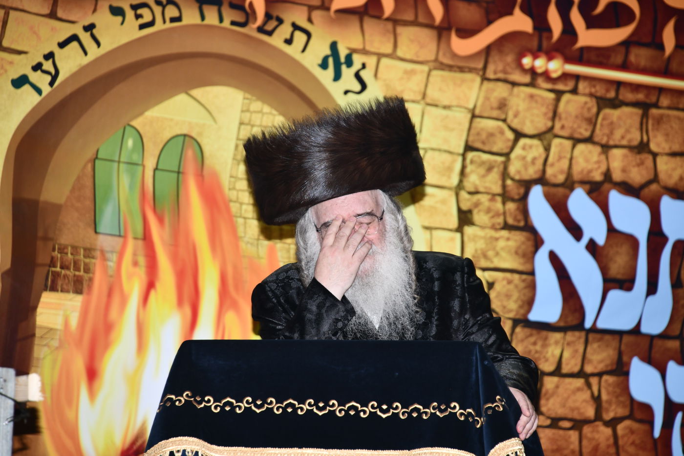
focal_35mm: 300
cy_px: 228
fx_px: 5699
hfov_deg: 6.9
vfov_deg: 4.6
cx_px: 342
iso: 800
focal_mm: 300
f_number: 7.1
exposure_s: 1/60
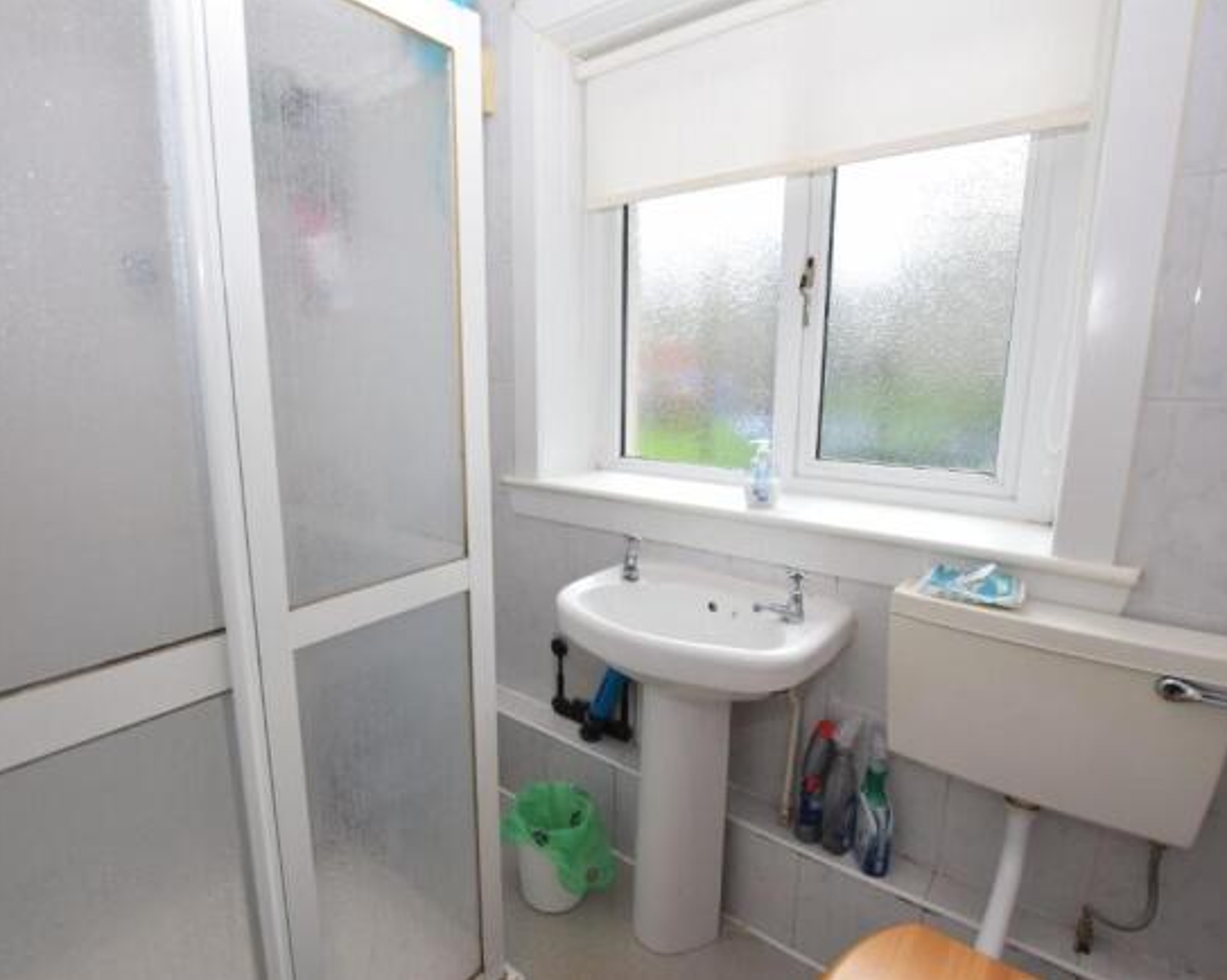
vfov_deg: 76.9
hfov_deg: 89.6
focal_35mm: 17
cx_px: 586
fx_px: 617
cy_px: 491
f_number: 4.5
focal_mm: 10
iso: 400
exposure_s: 1/80
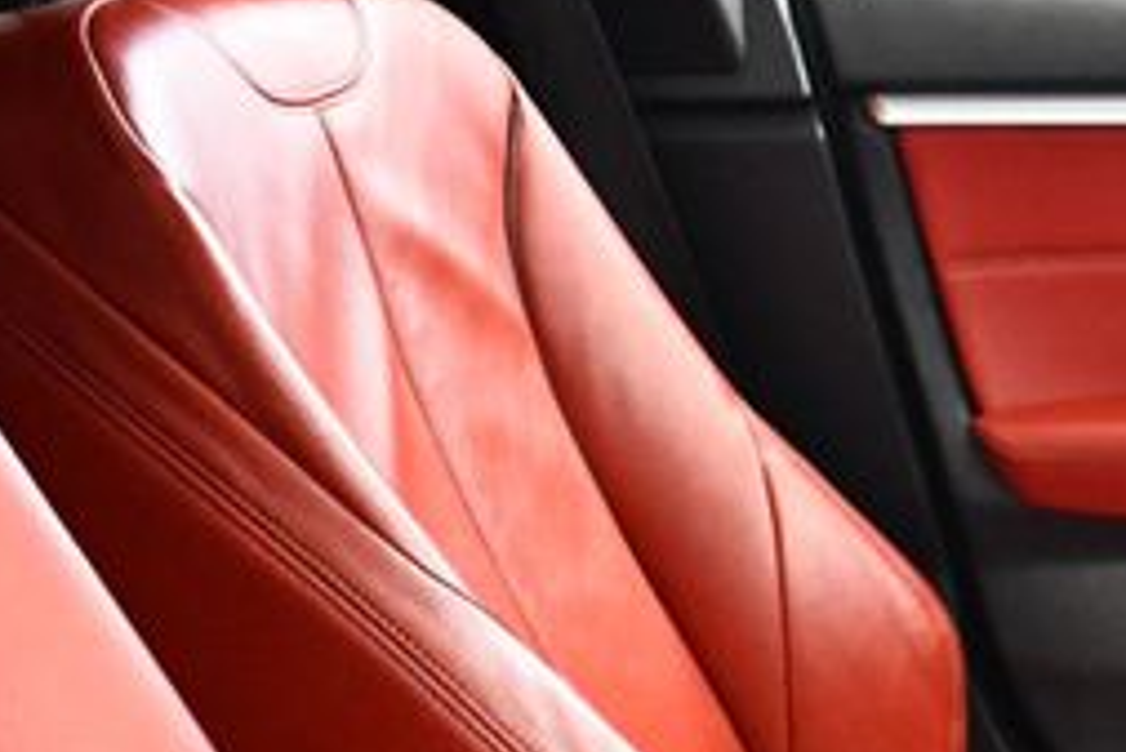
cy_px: 534
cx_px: 1411
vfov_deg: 15.0
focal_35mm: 91
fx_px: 2848
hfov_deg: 20.6
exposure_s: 1/60
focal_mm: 18
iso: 5000
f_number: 3.5
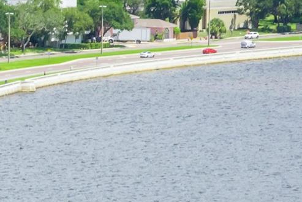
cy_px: 99
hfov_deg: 4.7
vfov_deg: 3.1
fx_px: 3675
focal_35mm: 438
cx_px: -44
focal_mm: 90
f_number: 20
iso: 800
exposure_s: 1/160
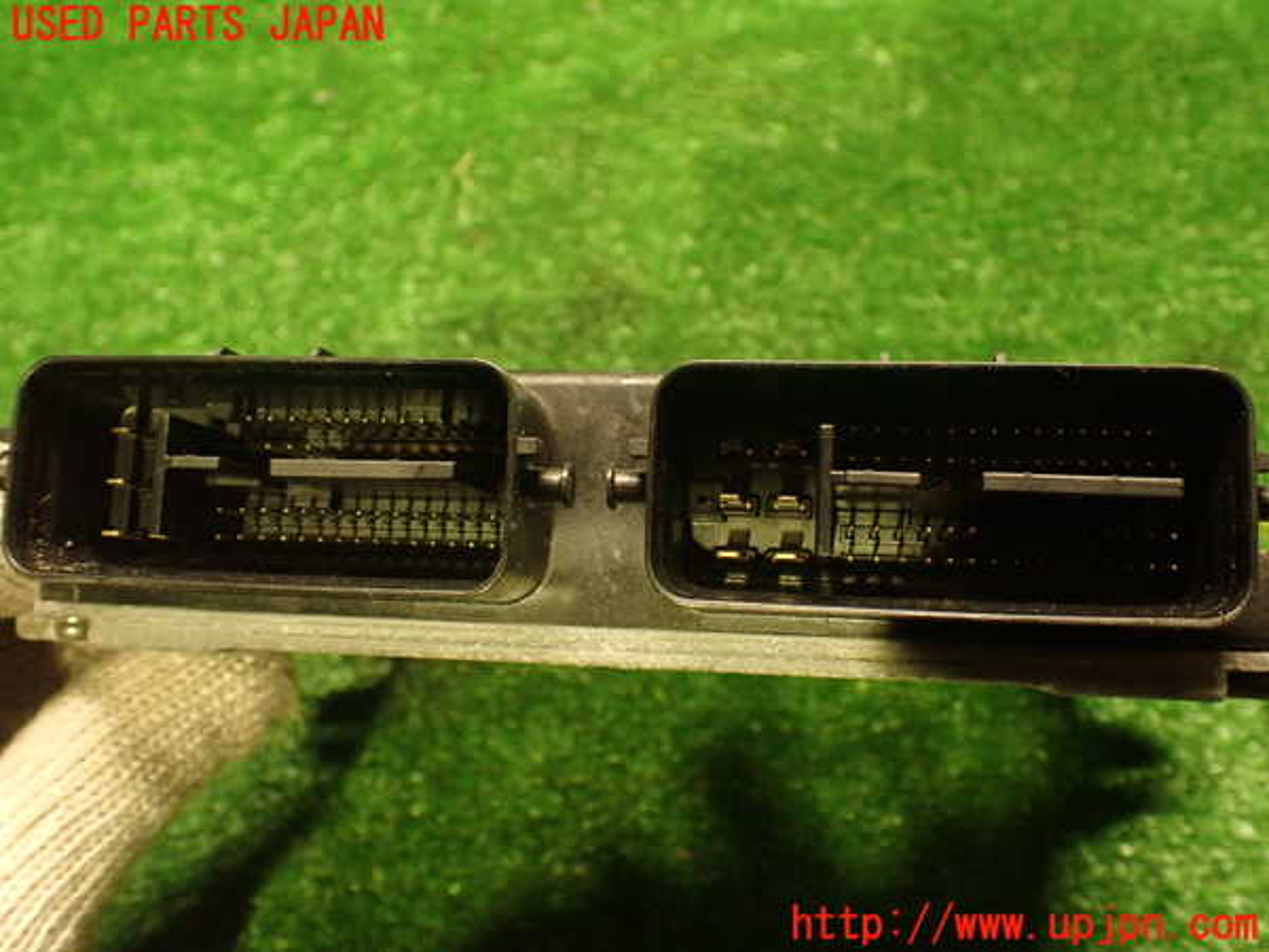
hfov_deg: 56.8
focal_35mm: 32
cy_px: 476
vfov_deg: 44.2
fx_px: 1173
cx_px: 634
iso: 800
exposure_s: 1/30
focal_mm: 5.79
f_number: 2.4
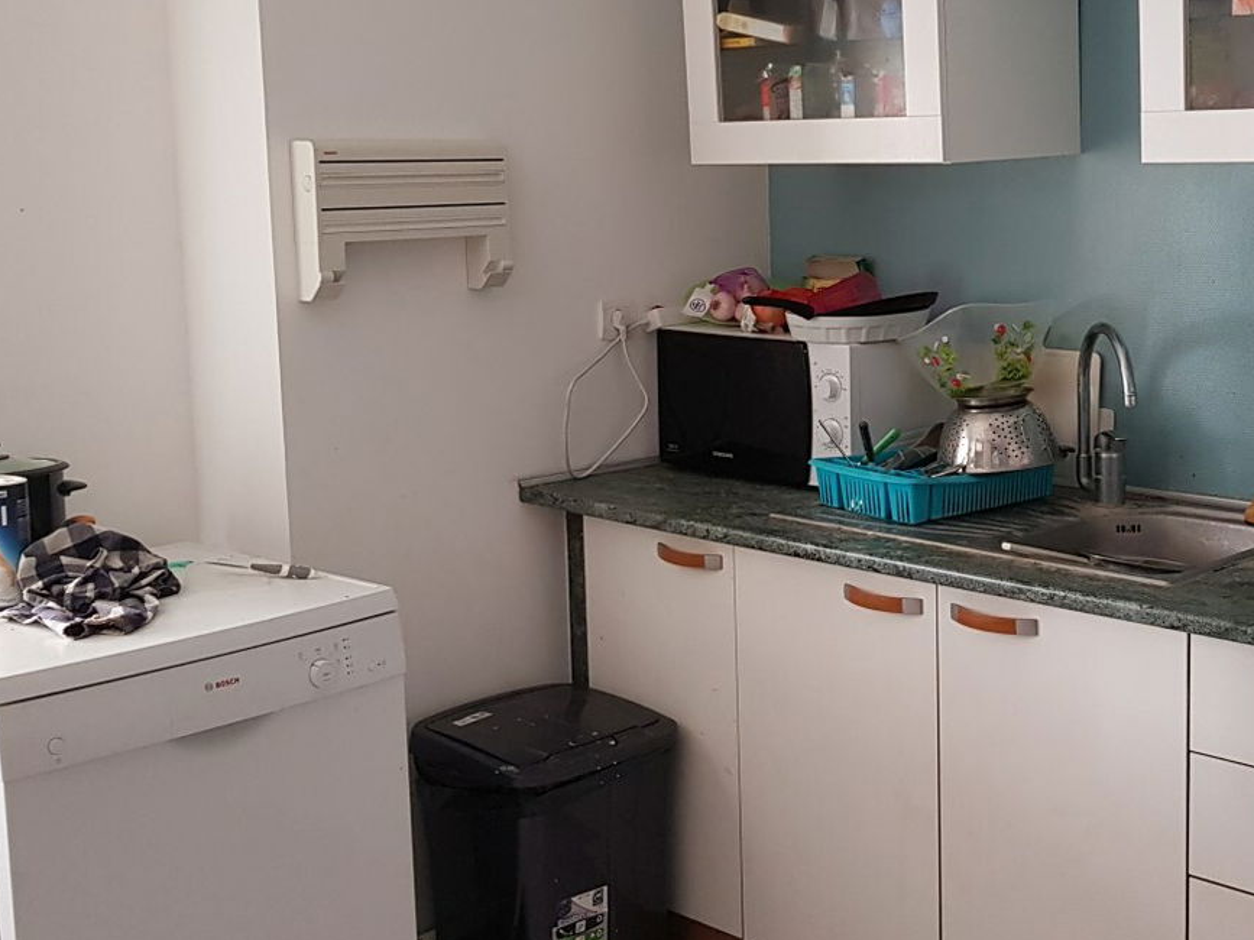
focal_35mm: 48
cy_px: 438
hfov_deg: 38.8
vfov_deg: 30.2
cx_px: 918
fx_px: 1739
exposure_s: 1/33
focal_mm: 4.2
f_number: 1.7
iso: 160
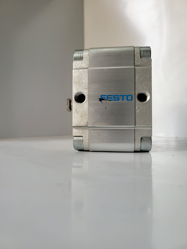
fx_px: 173
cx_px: 94
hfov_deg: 56.8
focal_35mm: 24
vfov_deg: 71.6
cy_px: 124
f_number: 1.8
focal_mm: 5
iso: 40
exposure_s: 1/139
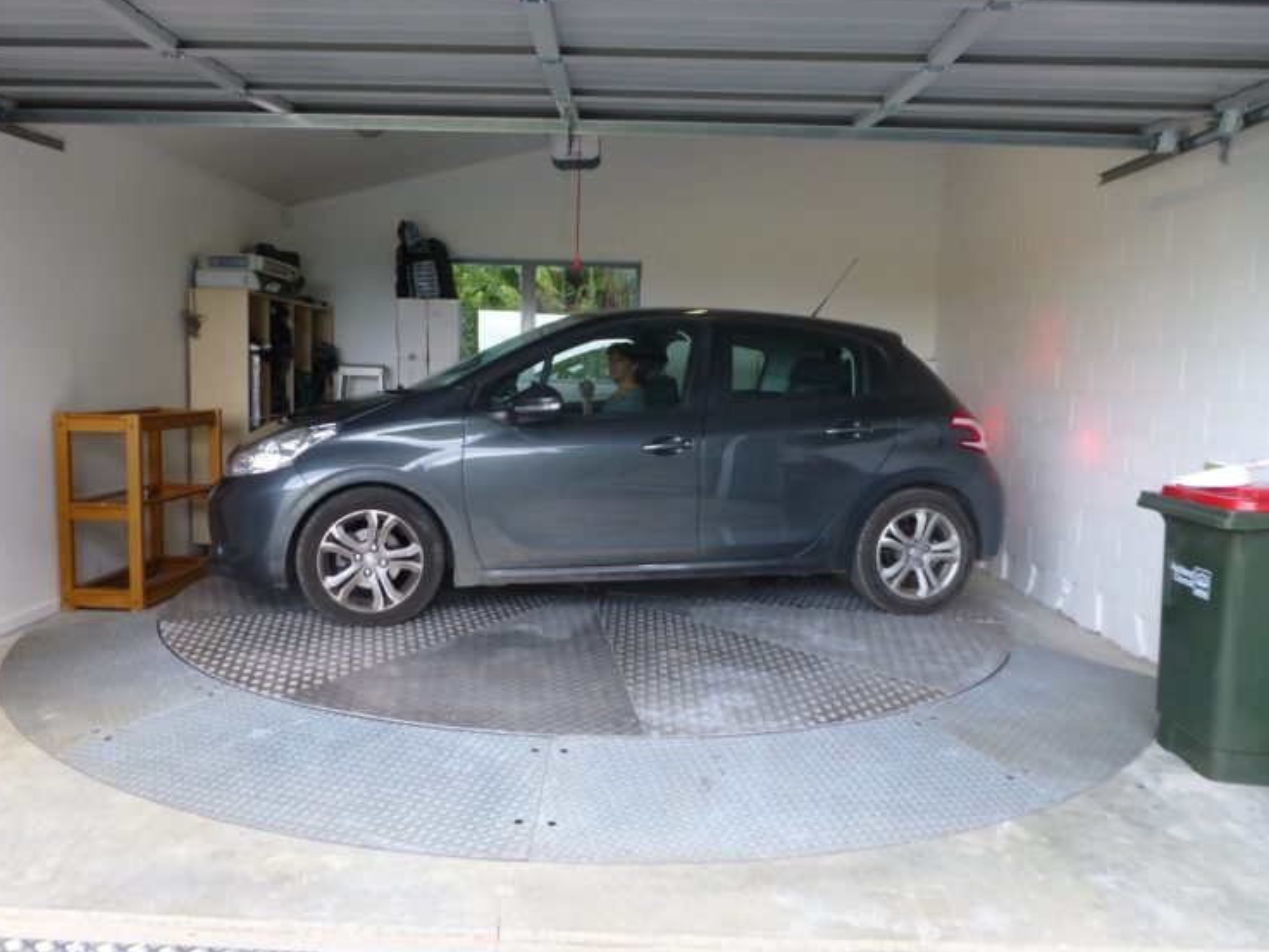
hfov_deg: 69.4
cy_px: 485
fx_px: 917
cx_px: 611
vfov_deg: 54.9
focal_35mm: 25
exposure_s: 1/60
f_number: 3.3
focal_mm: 4.3
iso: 125
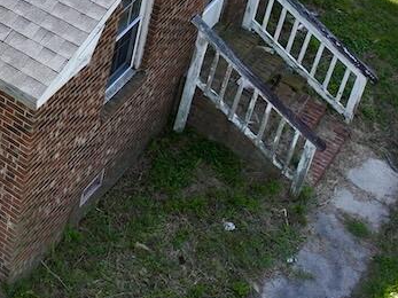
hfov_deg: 20.3
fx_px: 954
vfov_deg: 16.1
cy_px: -160
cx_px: -197
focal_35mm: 83
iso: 100
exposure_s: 1/80
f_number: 2.8
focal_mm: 12.29
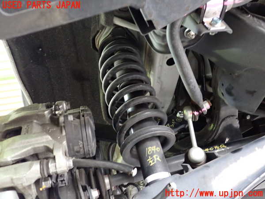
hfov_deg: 60.0
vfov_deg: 46.8
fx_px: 230
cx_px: 132
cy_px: 100
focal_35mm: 30
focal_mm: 5.4
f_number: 2.3
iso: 800
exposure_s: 1/20
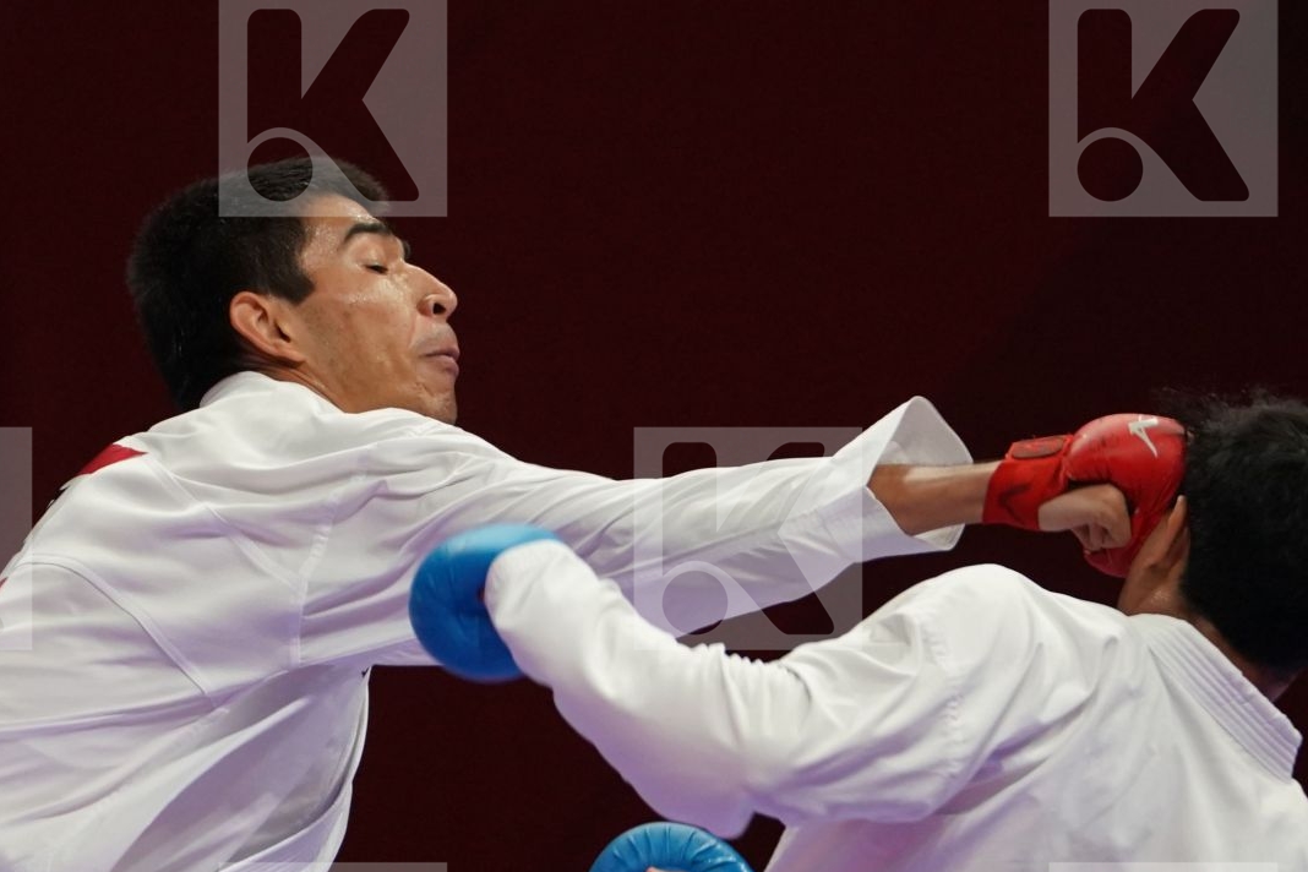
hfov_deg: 3.1
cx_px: 333
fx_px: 24487
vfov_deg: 2.0
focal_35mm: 674
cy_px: 539
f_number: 4
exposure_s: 1/1000
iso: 2500
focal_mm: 267
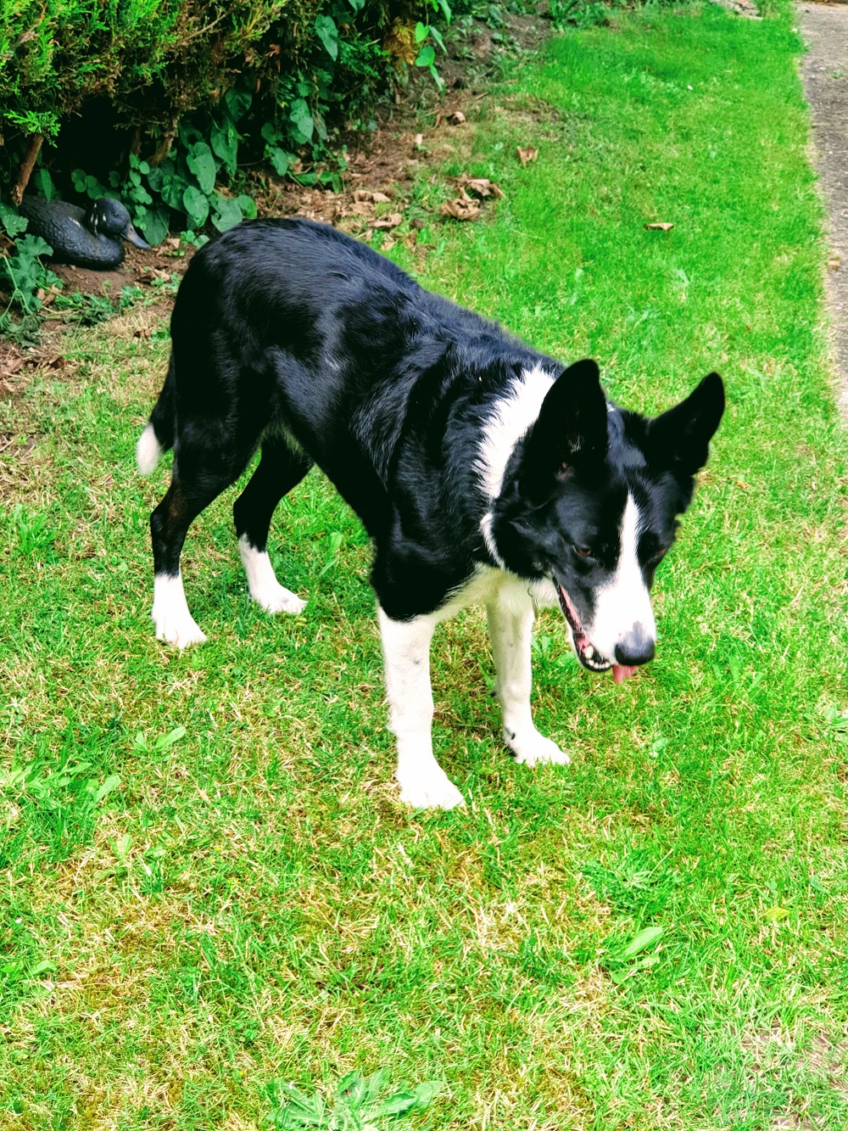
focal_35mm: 52
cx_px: 424
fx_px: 1698
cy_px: 566
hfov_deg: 28.0
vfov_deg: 36.8
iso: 32
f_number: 2.4
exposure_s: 1/100
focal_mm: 6
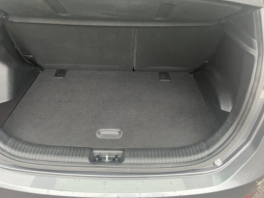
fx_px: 206
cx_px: 127
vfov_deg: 51.3
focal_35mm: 27
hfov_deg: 65.3
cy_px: 99
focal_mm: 5.1
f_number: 1.6
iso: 125
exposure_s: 1/82
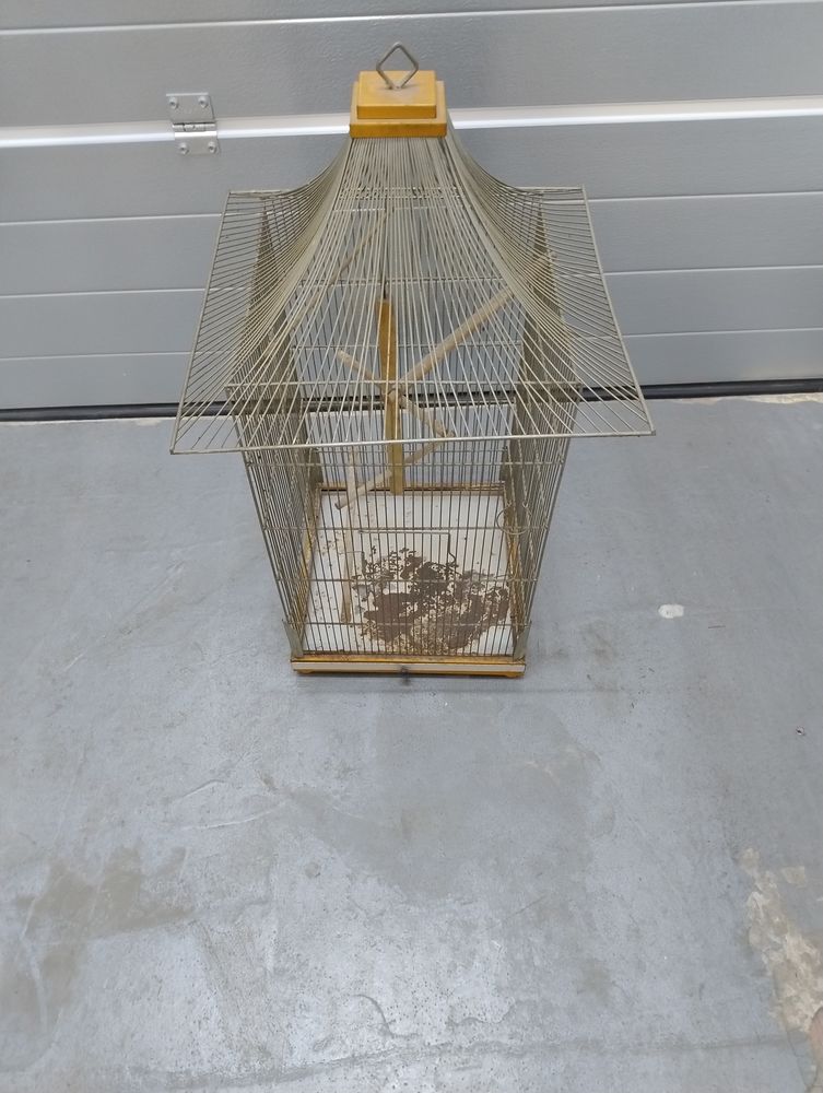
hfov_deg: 56.9
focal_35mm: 24
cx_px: 412
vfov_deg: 71.5
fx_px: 759
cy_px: 546
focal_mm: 5.56
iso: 1409
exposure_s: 1/33.3
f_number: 1.8
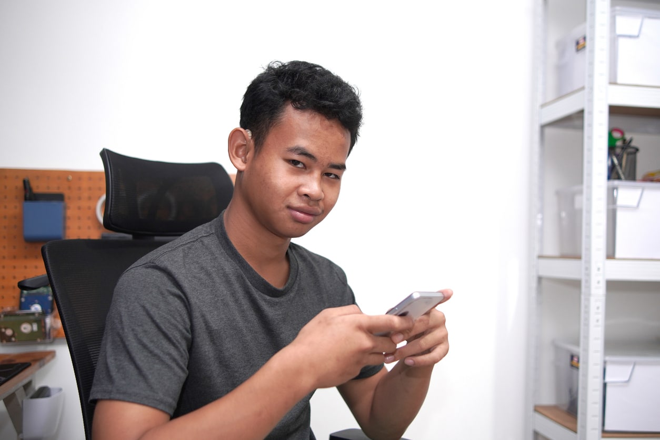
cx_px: 330
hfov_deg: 55.1
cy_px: 220
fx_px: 632
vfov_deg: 38.4
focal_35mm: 34
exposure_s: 1/125
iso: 200
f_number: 1.6
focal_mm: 23
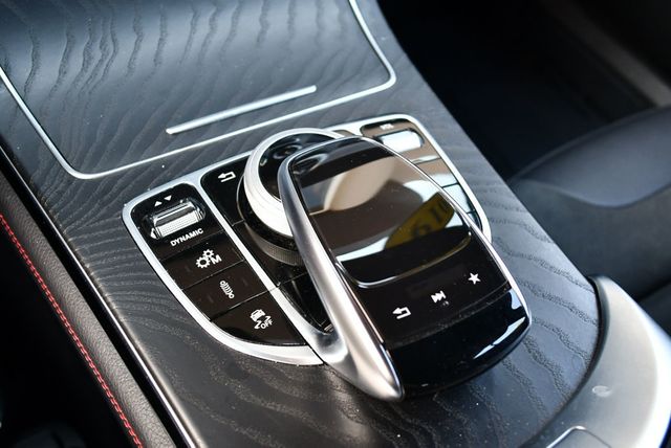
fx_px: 672
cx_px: 336
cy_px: 224
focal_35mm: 36
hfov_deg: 53.1
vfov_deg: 36.9
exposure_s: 1/200
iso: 800
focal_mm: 18
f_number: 3.5
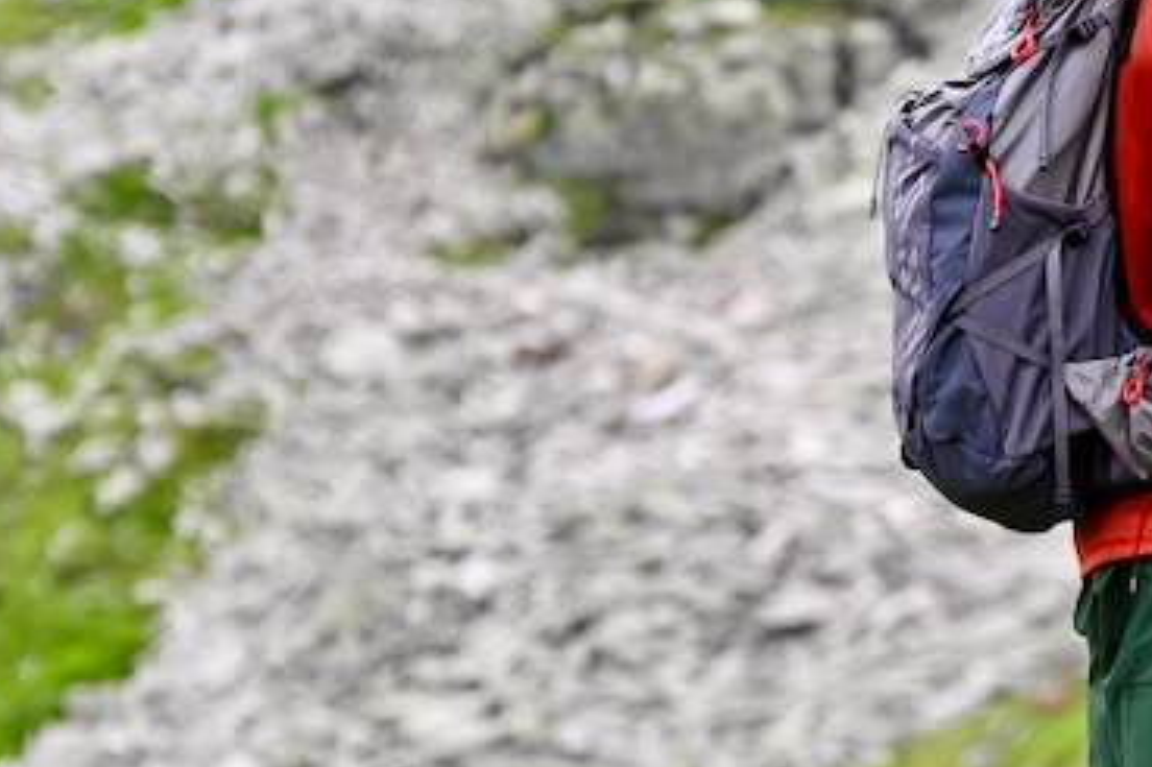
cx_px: 1230
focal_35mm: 494
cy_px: 526
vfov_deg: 2.8
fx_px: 15800
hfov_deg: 4.2
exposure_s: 1/500
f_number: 6.3
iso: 320
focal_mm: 165
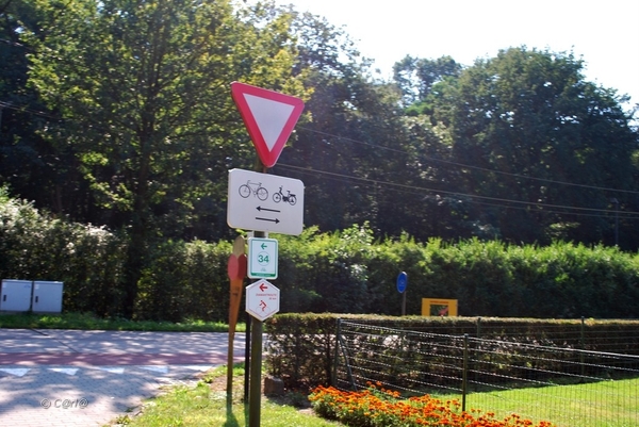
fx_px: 693
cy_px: 214
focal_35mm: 39
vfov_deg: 34.3
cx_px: 320
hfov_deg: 49.5
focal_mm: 26
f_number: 5.6
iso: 110
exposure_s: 1/125
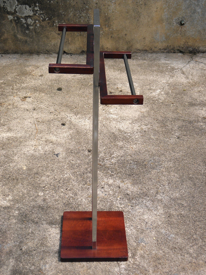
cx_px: 103
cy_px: 138
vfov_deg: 40.4
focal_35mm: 47
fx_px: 373
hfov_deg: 30.9
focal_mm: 8.6
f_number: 3.9
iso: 100
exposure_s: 1/320
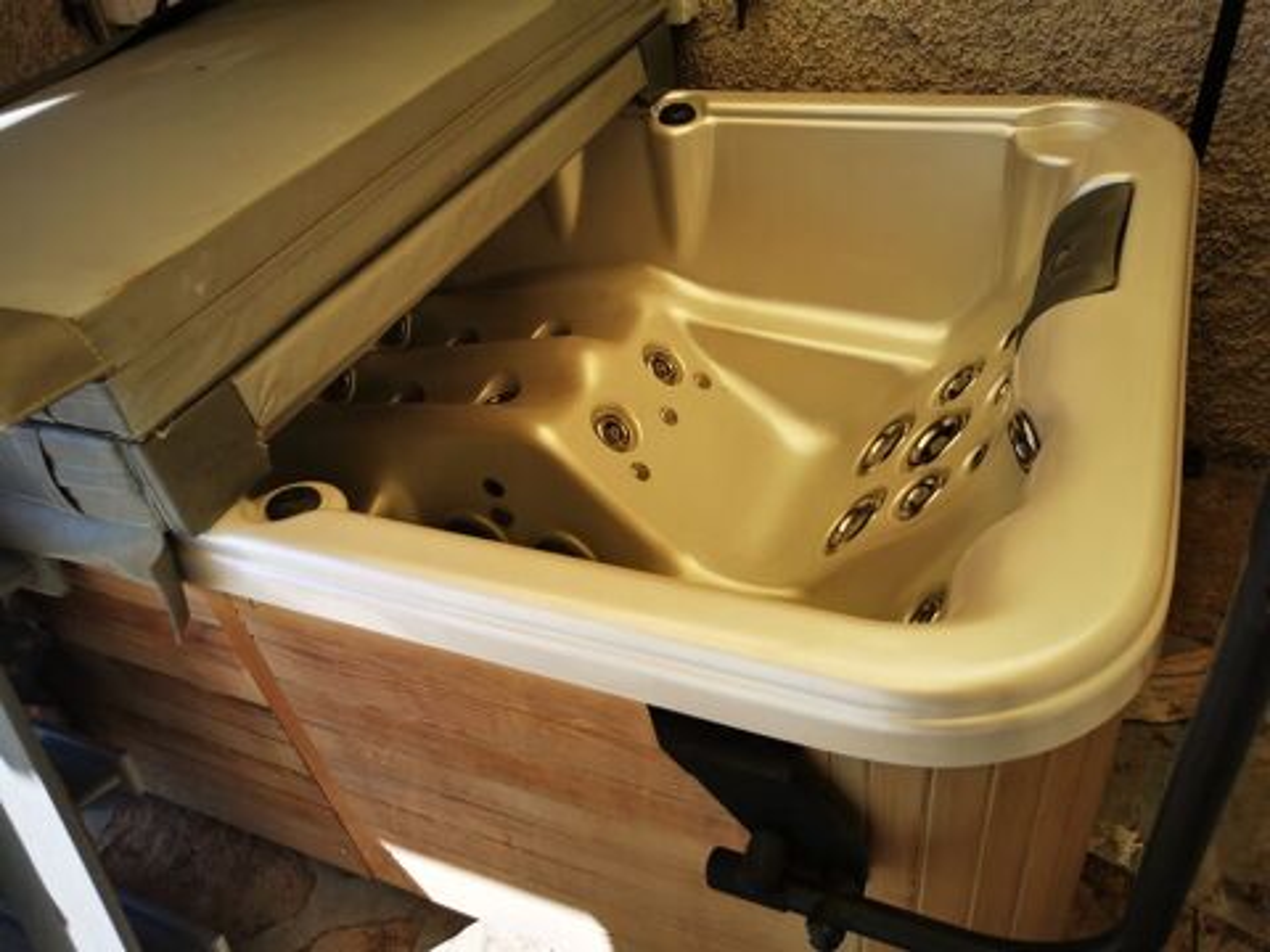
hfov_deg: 65.3
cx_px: 635
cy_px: 476
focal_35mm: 27
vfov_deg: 51.4
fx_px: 991
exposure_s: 1/729
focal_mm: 5.58
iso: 50
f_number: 1.8
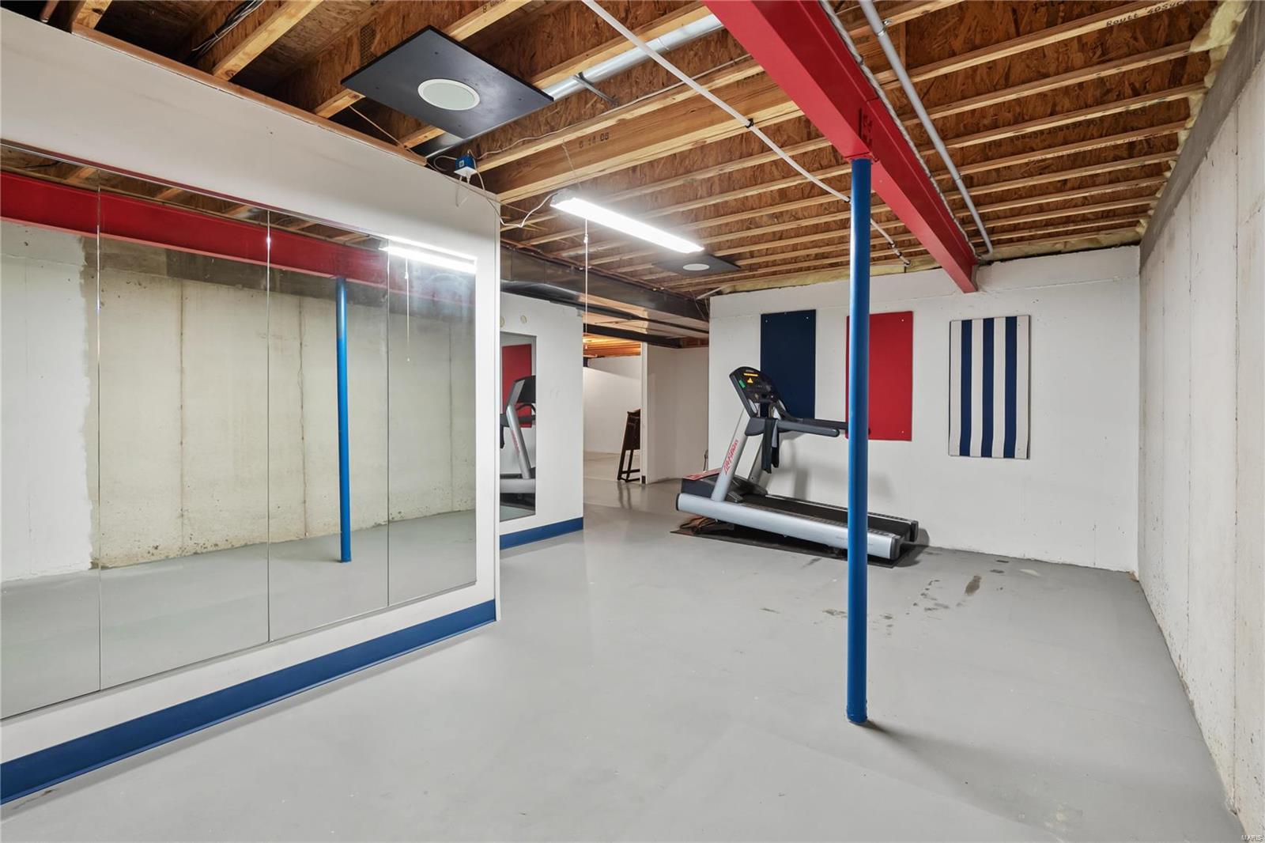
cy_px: 422
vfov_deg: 73.7
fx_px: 562
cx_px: 632
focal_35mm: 16
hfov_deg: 96.7
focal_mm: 8
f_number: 6.3
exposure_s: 1/1.25
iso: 400
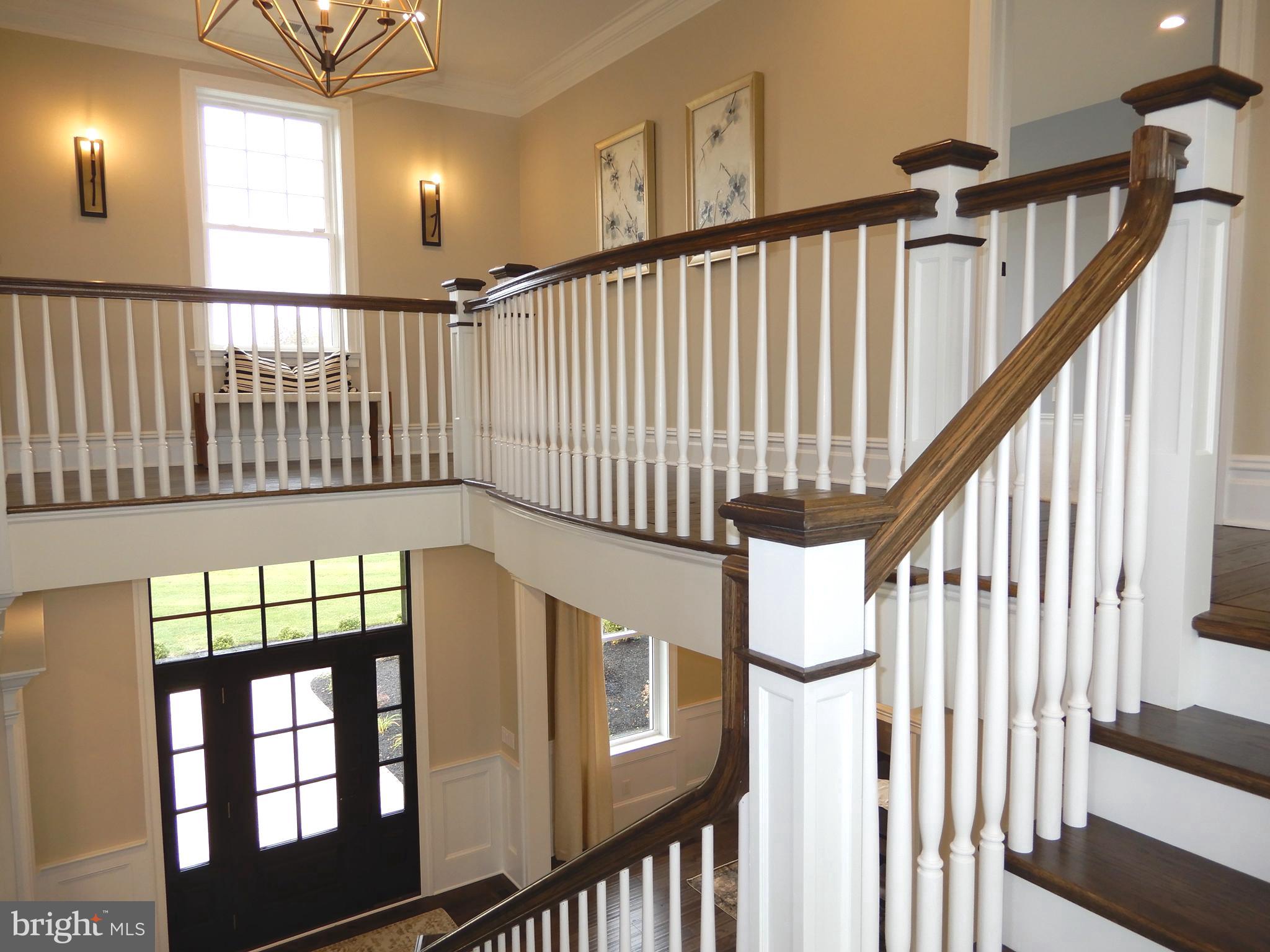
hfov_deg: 71.6
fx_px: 881
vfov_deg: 56.8
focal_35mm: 24
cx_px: 635
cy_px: 476
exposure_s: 1/50
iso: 80
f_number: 3.4
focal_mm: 4.3
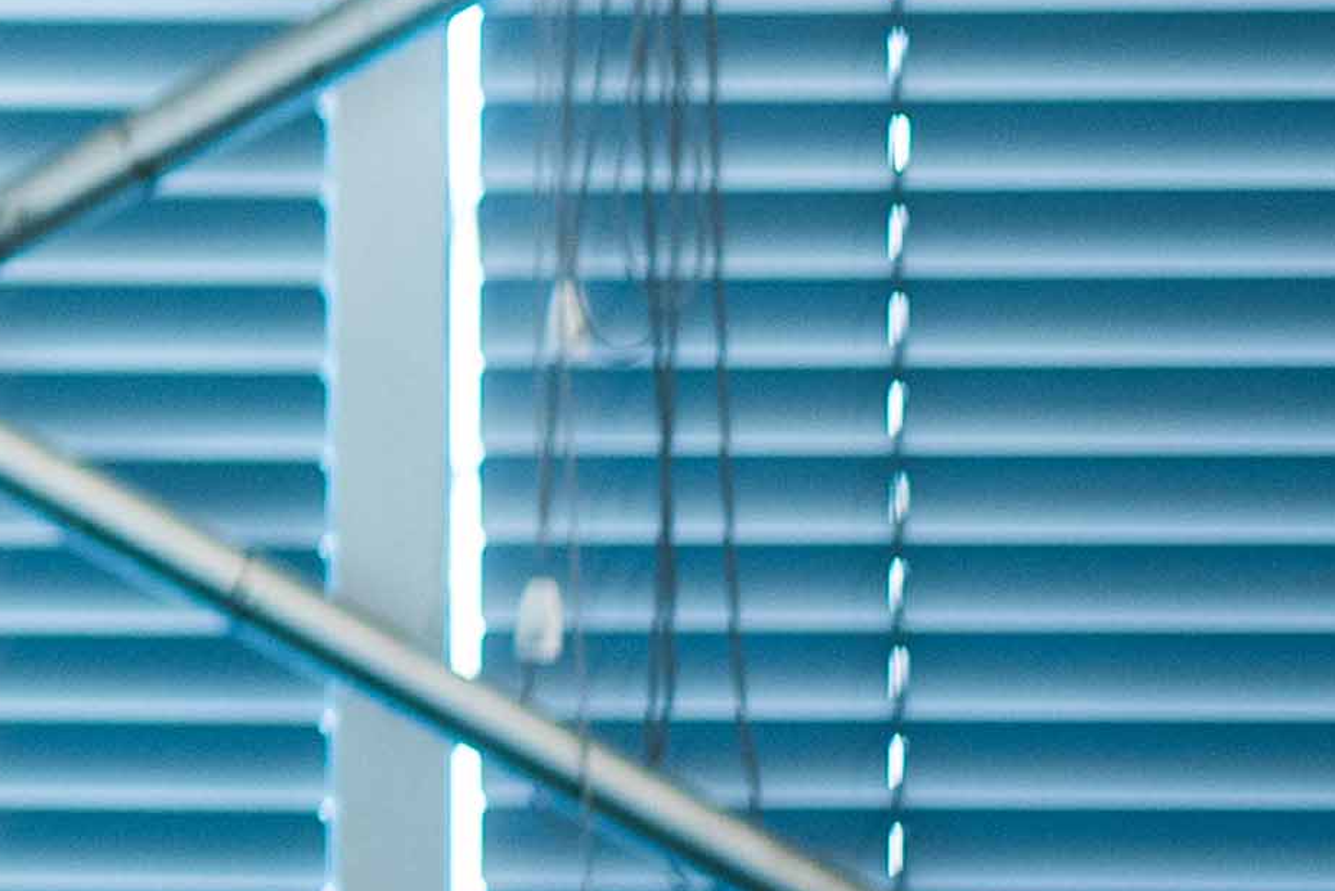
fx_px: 12092
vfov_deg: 4.2
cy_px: -263
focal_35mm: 326
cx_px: -2337
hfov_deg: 6.0
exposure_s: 1/200
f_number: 1.8
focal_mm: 50
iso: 500
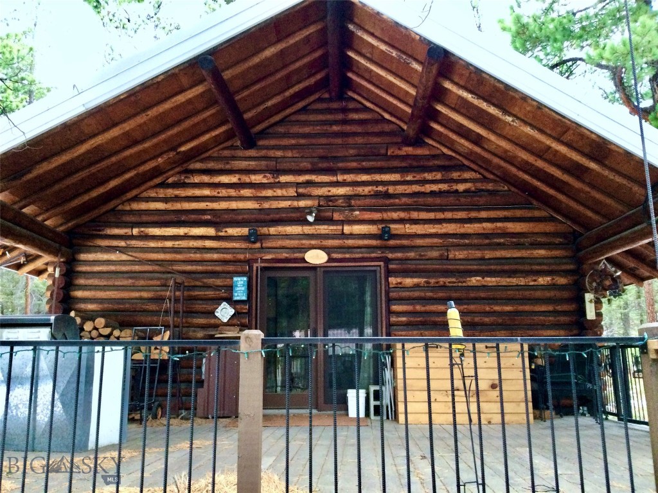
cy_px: 246
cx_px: 329
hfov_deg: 58.4
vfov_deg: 45.4
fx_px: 589
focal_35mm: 31
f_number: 2.4
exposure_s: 1/30
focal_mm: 3.3
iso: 125
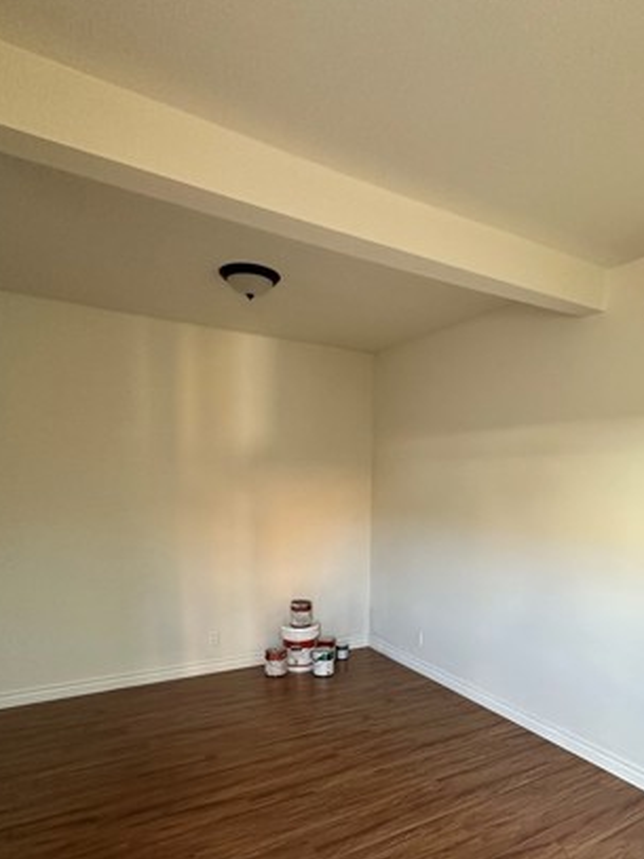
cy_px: 559
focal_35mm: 22
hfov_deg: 60.5
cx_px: 391
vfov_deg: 74.5
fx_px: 546
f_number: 2.2
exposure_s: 1/63
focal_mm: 2.22
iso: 320
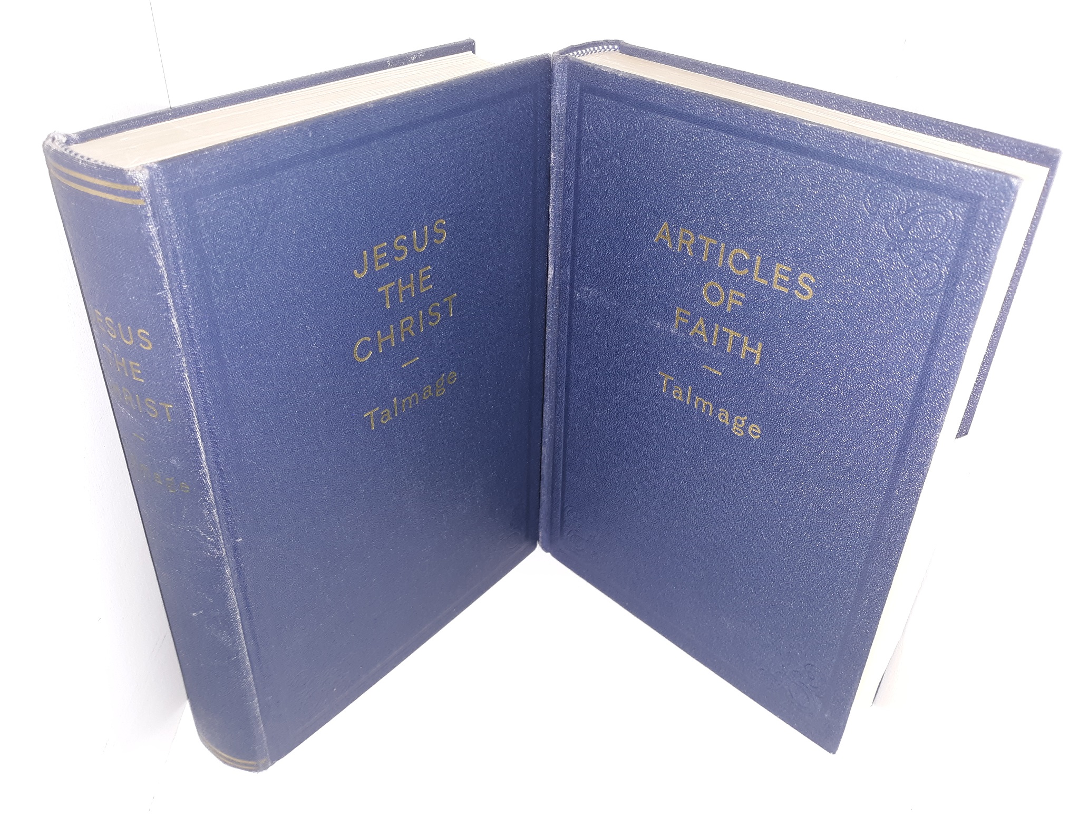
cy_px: 408
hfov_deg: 63.4
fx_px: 880
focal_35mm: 28
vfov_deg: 49.7
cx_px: 544
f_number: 1.7
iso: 50
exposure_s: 1/40
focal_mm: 3.7
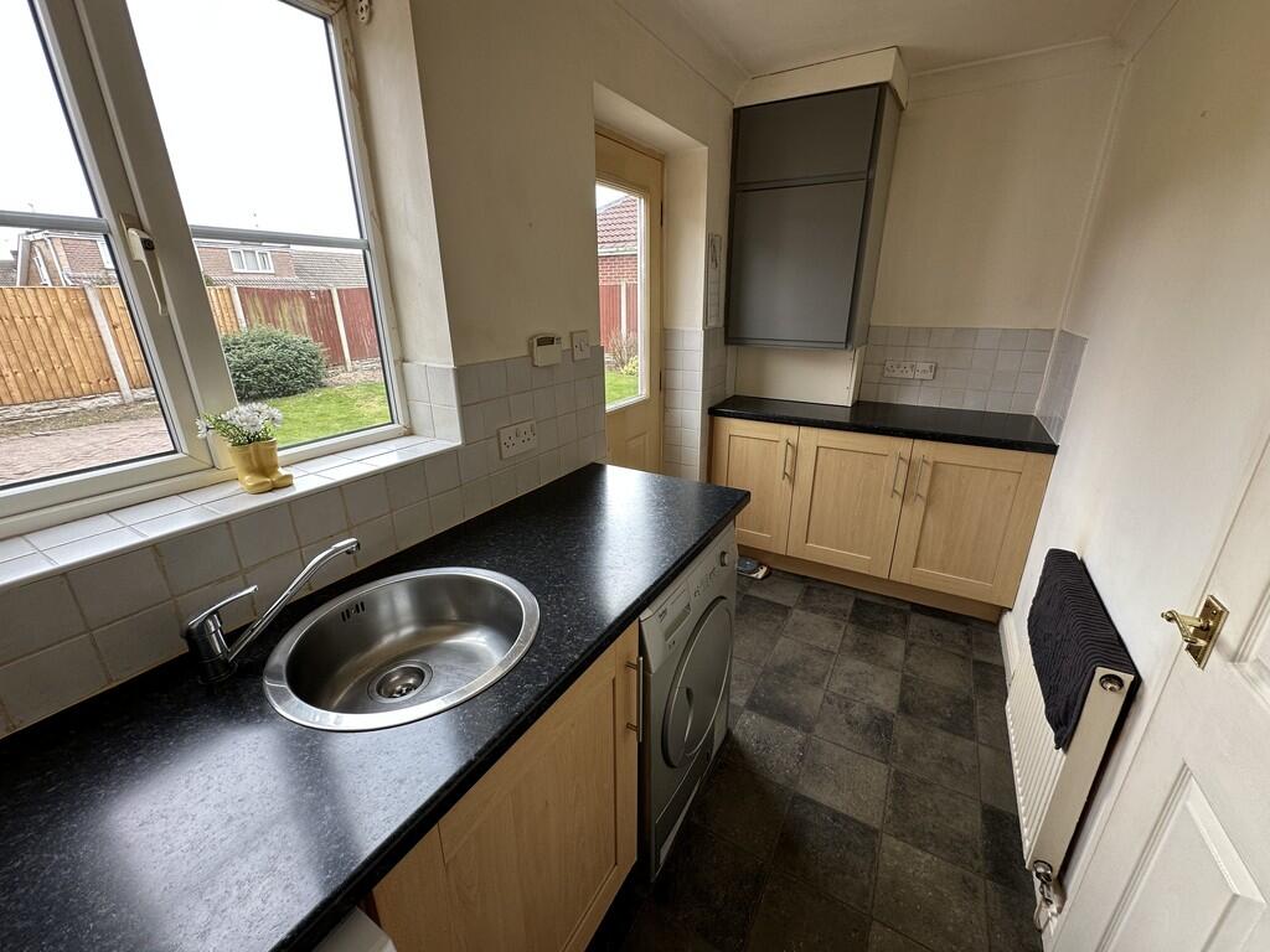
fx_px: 514
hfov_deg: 102.1
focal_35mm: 14
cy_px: 476
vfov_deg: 85.7
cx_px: 635
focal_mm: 2.22
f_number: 2.2
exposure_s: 1/99
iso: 64
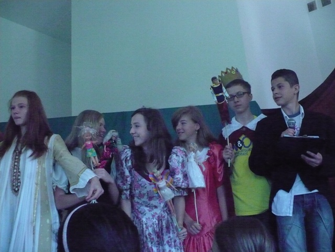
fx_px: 406
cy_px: 126
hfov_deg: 44.8
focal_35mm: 42
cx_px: 168
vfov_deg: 34.3
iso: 1250
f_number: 2.9
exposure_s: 1/320
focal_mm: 7
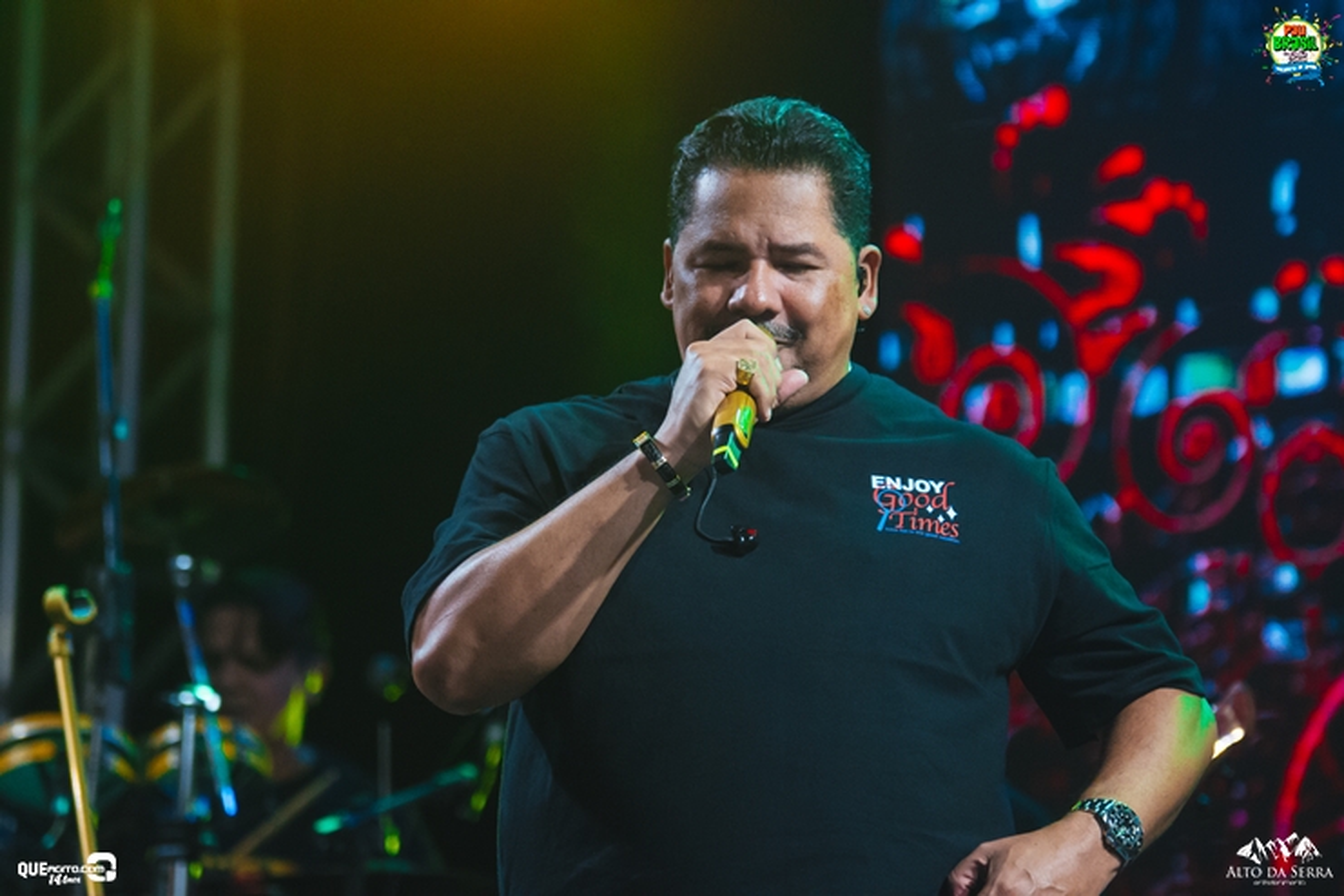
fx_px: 6831
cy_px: 448
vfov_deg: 7.5
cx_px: 672
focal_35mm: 183
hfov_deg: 11.2
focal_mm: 122
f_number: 2.8
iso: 2500
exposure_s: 1/800
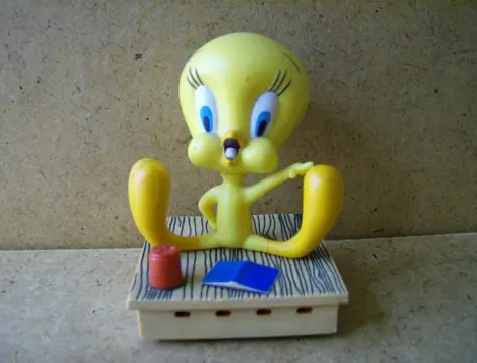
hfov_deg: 51.1
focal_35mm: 36
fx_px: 499
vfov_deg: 40.0
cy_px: 182
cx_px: 238
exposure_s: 1/64.5
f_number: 2.8
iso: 100
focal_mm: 6
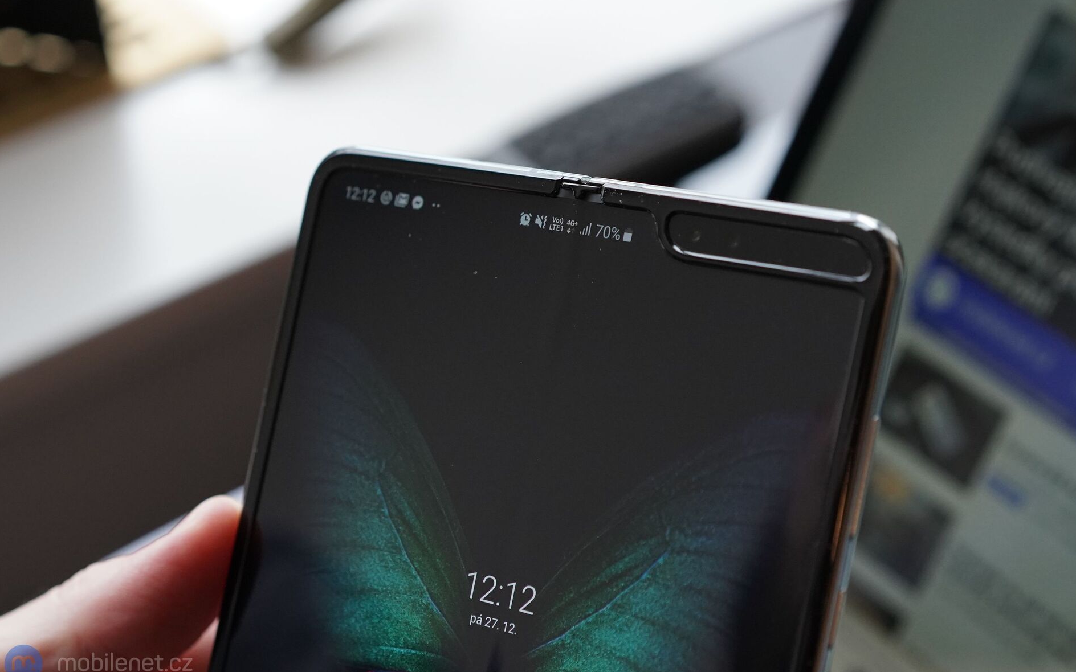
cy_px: 333
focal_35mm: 57
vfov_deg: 22.7
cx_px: 537
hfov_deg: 35.7
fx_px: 1671
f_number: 4.5
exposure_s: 1/250
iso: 2500
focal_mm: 55
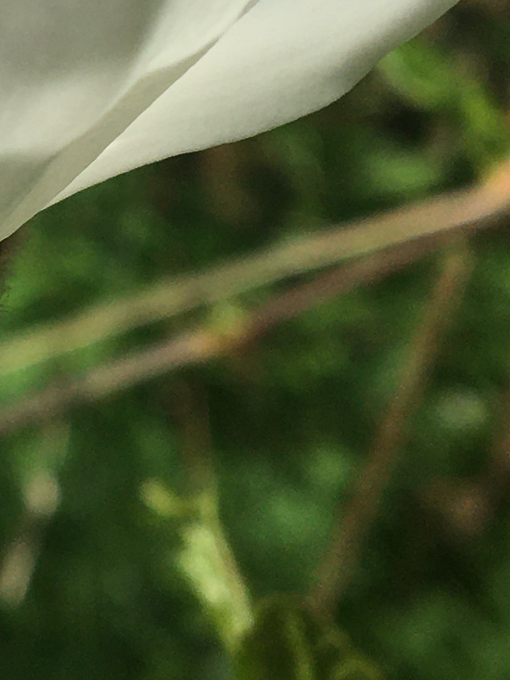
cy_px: -1
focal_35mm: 128
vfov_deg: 15.1
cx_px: -242
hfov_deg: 11.1
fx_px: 2516
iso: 25
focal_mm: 4.15
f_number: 2.2
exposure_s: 1/1923
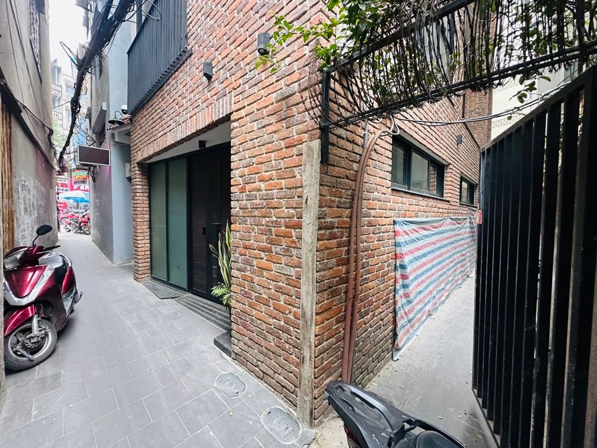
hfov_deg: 102.1
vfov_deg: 85.7
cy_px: 224
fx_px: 241
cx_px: 298
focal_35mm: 14
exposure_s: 1/99
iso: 320
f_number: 2.2
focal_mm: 2.22
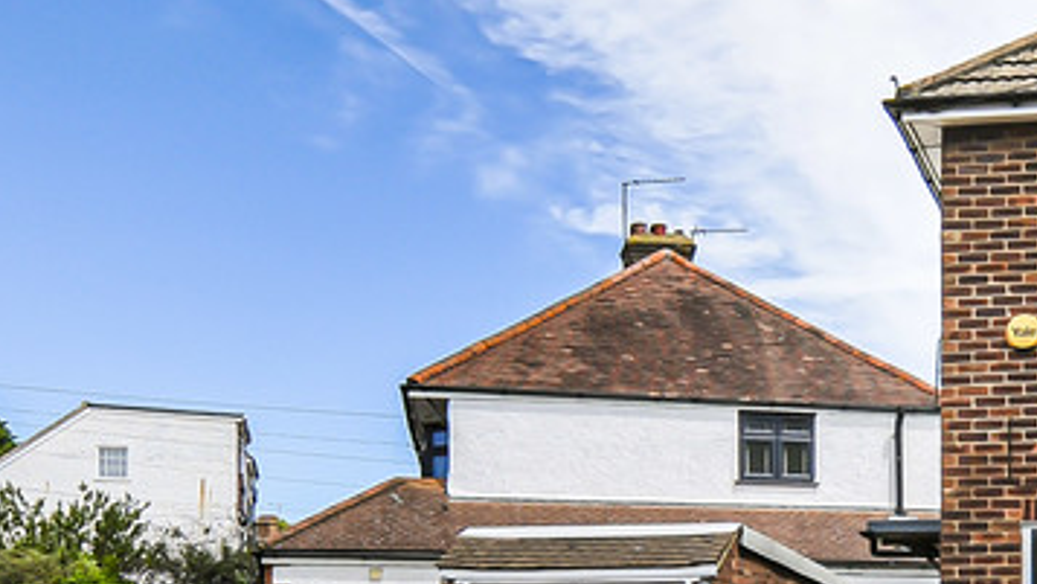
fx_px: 1423
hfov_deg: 37.9
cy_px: 514
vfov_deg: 22.7
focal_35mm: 52
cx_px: 895
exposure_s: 1/800
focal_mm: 11.5
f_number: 5.6
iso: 200
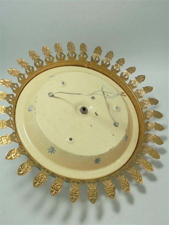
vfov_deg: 54.0
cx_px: 84
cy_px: 112
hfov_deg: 41.8
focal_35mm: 34
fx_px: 221
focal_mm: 6.1
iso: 100
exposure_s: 1/100
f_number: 4
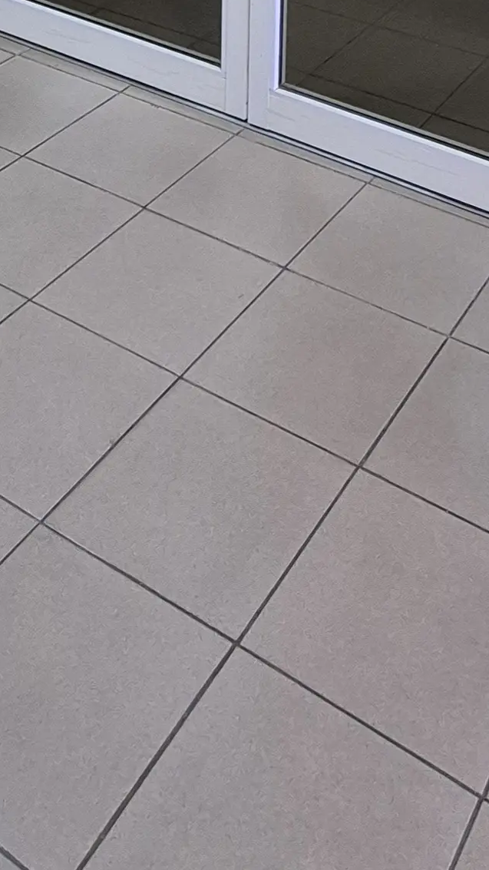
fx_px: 1153
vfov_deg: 32.0
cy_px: -245
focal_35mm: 50
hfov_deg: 23.9
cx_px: 307
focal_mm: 1.74
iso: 250
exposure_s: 1/60
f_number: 2.2
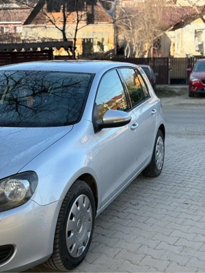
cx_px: 102
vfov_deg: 36.8
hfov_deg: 28.0
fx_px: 411
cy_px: 136
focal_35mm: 52
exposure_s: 1/552
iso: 40
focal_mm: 5.96
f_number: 1.6
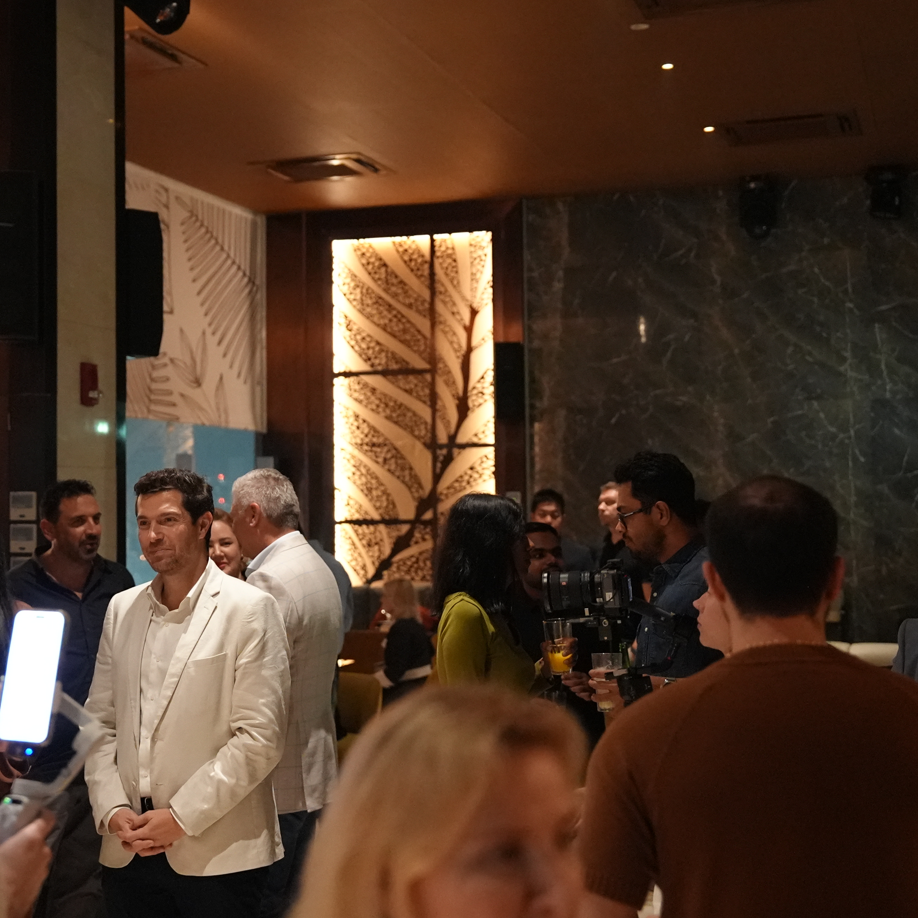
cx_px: 289
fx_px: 1740
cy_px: 425
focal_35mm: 58
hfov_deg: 29.3
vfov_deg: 29.5
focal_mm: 42
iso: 12800
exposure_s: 1/160
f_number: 2.8
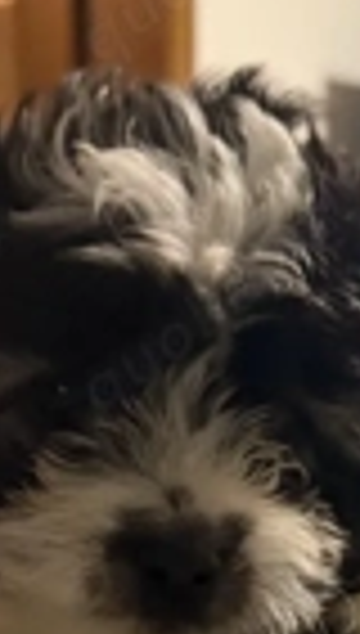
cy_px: 710
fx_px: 1248
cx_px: 310
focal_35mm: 74
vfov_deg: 26.2
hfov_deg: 16.2
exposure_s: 1/33
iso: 800
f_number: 1.78
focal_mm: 6.76
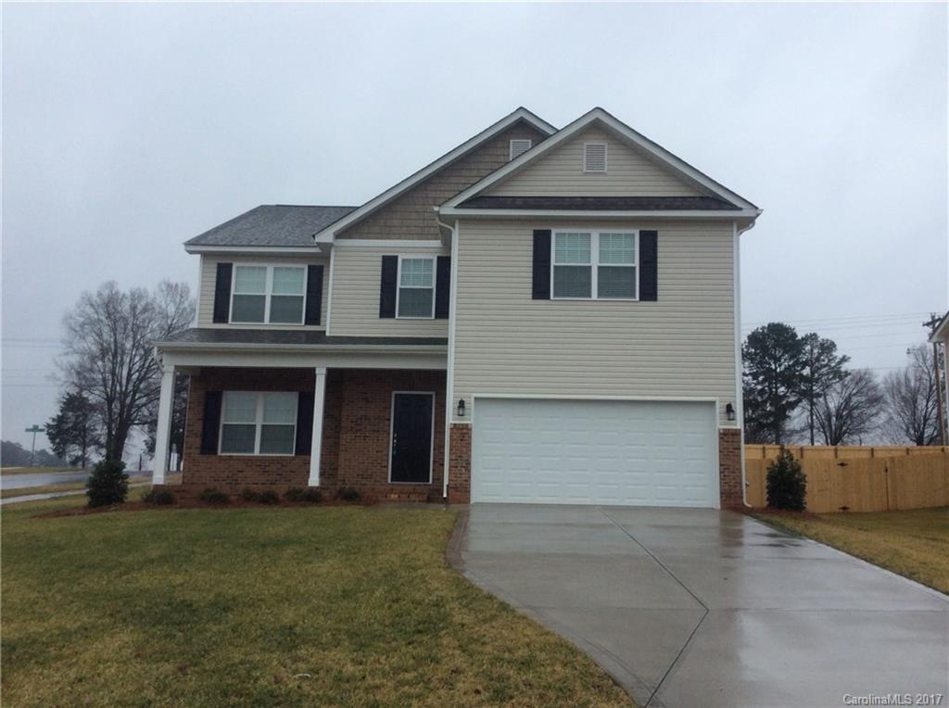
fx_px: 876
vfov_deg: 44.0
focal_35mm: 32
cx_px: 474
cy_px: 354
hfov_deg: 56.9
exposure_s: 1/316
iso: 32
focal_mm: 3.3
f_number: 2.4
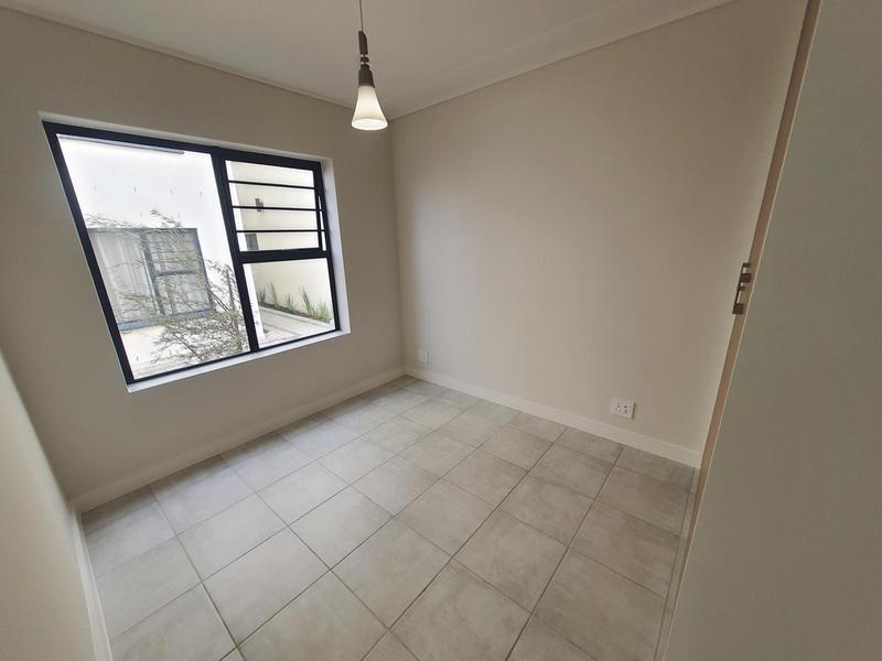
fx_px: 331
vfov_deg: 89.9
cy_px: 330
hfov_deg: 106.2
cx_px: 441
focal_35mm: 13
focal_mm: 1.74
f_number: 2.2
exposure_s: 1/135
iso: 50
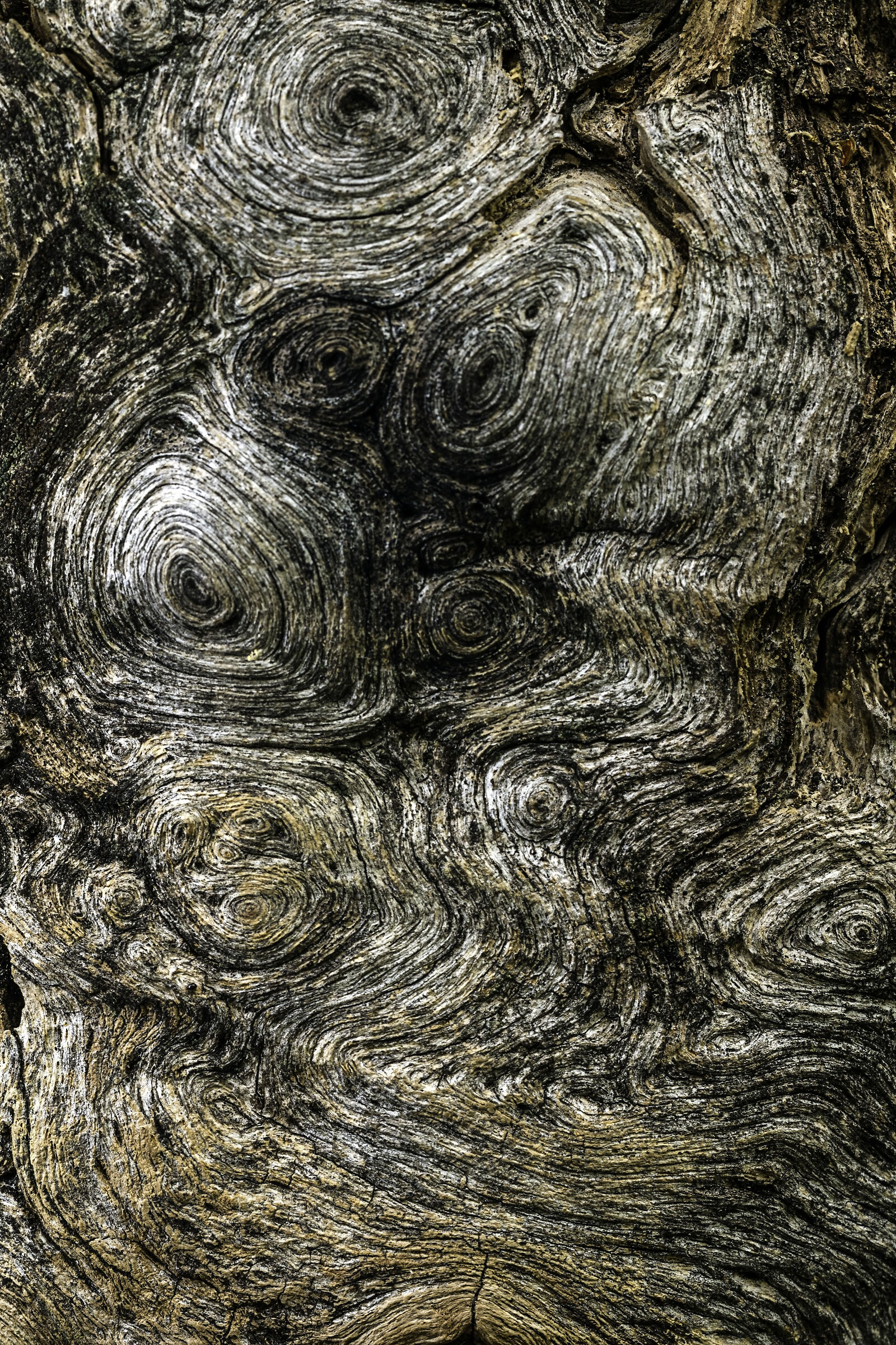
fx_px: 10341
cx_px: 448
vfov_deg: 7.4
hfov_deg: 5.0
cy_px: 672
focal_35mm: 277
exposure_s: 1/10
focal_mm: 185
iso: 100
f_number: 11
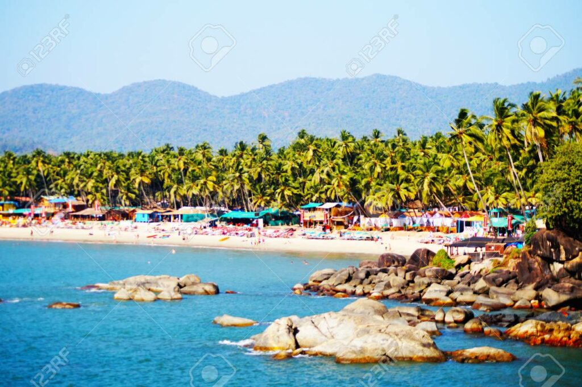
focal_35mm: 105
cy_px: 194
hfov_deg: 19.5
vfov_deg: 13.0
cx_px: 291
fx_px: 1696
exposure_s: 1/1000
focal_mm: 70
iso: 100
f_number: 4
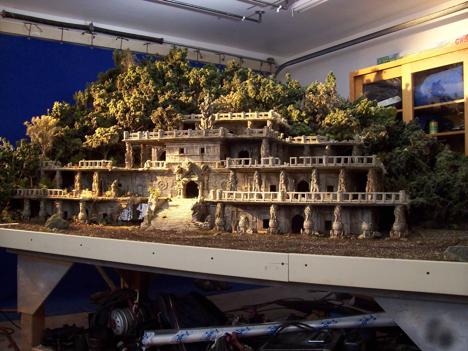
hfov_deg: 54.0
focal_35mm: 34
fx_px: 460
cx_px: 234
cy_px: 176
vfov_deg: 41.8
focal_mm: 5.6
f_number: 2.7
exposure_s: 1/8
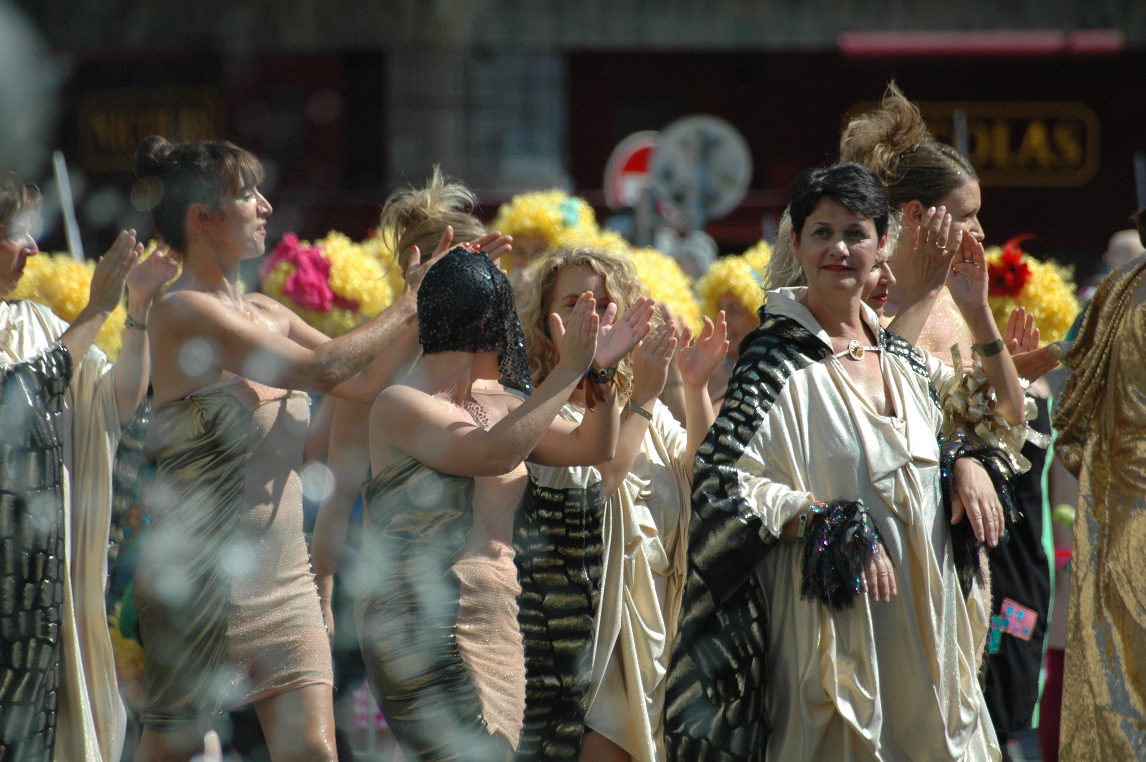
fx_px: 14312
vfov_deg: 3.0
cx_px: 573
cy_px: 381
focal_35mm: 450
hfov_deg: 4.6
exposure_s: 1/1600
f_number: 5.6
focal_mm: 300
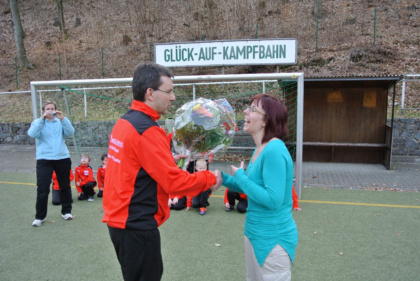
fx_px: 350
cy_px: 140
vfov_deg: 43.7
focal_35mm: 30
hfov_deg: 61.9
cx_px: 210
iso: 140
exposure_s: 1/125
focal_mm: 11.4
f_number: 3.5
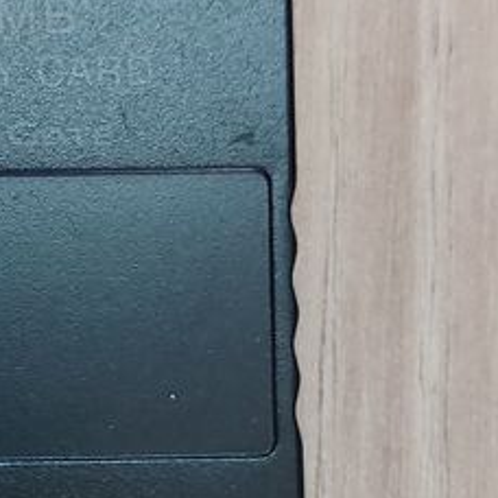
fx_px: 1514
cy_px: 336
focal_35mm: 93
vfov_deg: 18.6
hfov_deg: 18.3
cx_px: 31
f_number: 1.8
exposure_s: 1/100
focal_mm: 5.23
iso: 250
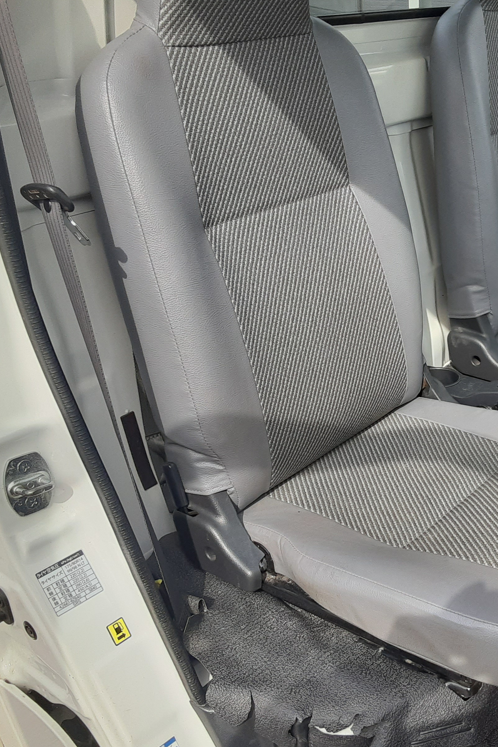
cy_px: 375
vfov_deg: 50.7
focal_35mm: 38
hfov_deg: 34.0
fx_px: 788
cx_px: 402
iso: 40
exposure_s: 1/605
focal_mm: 2.91
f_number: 1.9
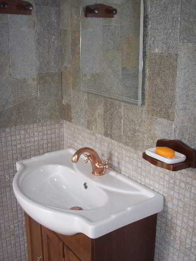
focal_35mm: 40
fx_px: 302
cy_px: 128
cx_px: 99
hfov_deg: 36.0
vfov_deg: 46.8
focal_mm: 6.6
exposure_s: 1/45
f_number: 3.5
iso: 100
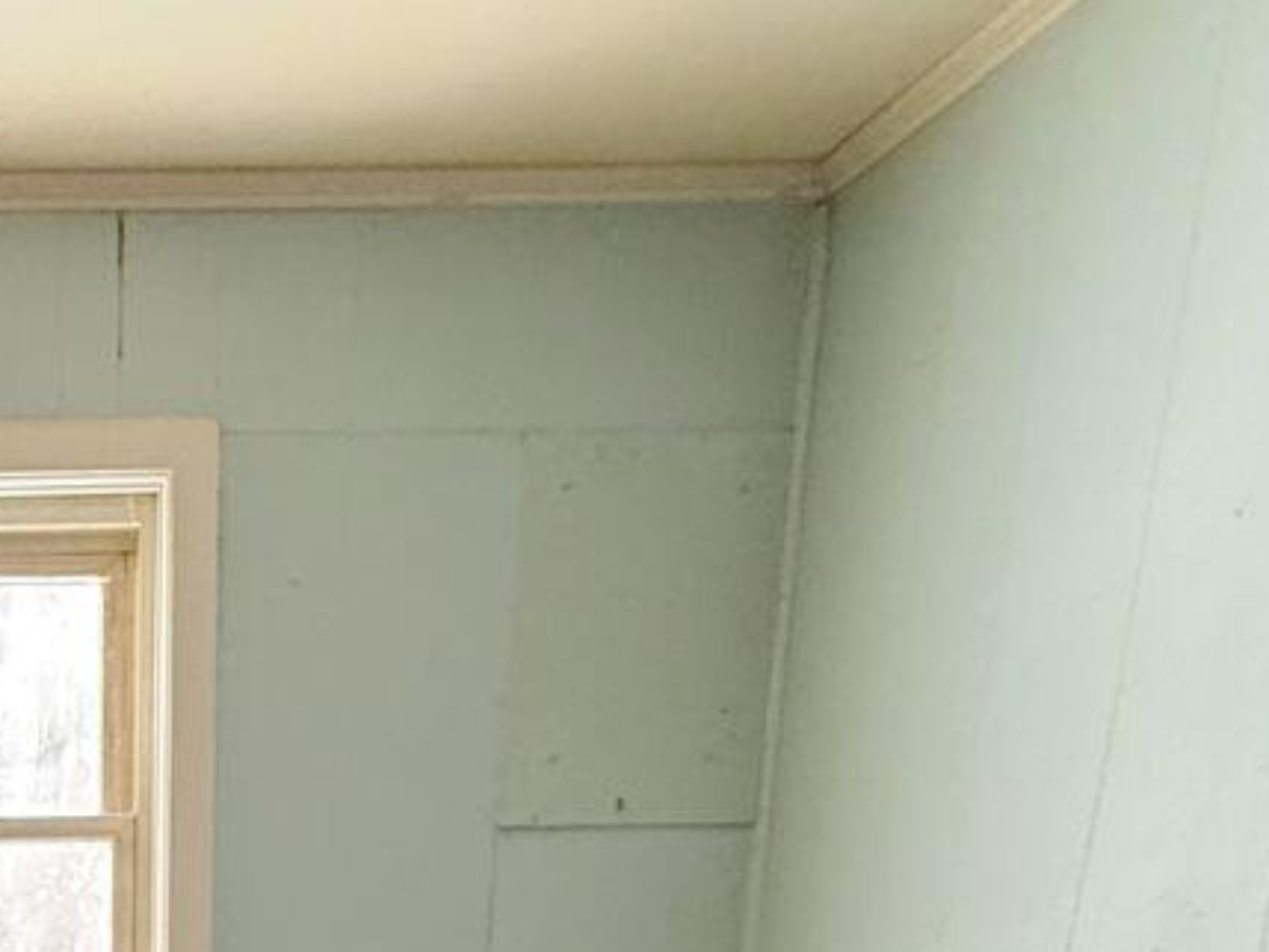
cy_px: 1499
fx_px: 1723
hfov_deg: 36.1
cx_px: -21
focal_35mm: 47
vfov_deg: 23.4
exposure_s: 1/60
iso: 400
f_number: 2.2
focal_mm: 2.22
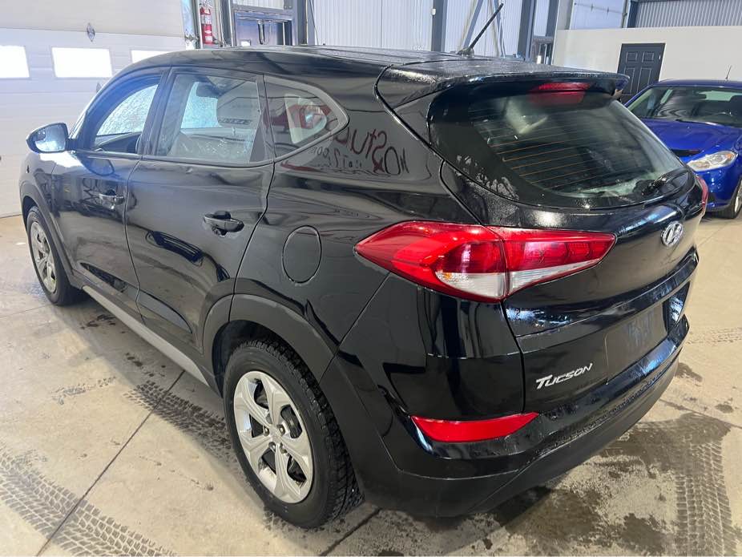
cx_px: 371
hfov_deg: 67.3
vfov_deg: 53.1
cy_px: 278
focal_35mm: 26
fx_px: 557
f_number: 1.5
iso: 160
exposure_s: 1/60
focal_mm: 5.7
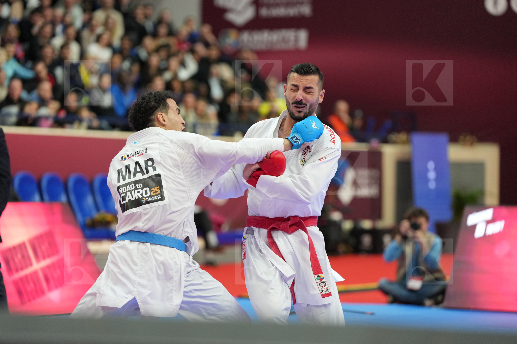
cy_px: 172
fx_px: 2082
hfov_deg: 14.2
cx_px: 258
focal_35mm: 145
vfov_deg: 9.5
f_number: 2.8
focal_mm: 145
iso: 2500
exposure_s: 1/1000
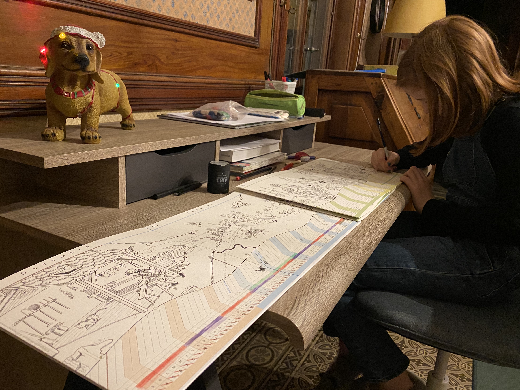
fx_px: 406
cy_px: 196
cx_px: 259
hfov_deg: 65.3
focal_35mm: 27
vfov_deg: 51.4
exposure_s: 1/25
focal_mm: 4.25
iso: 500
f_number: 1.8
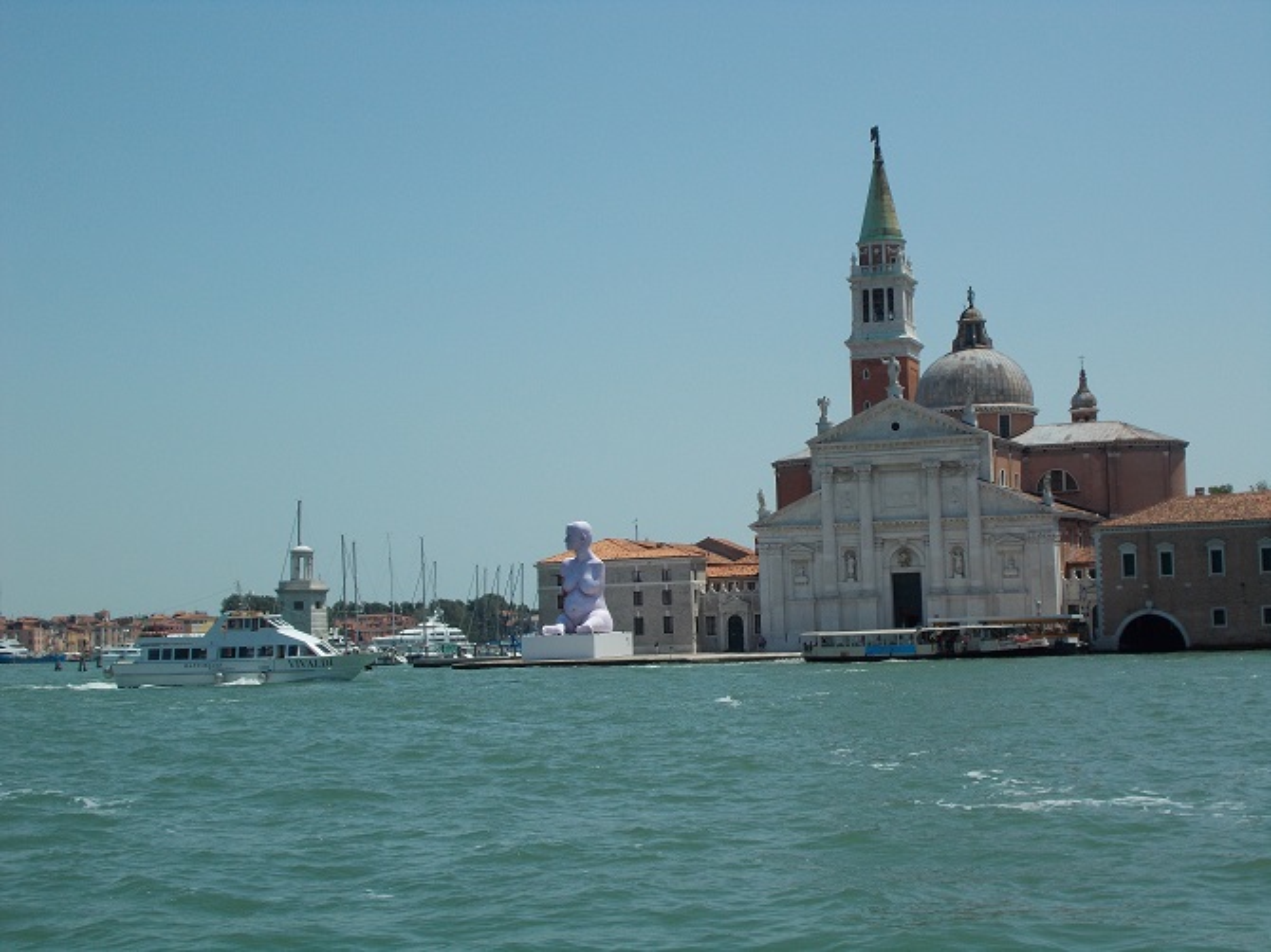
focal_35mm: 66
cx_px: 636
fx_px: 2422
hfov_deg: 29.4
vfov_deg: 22.2
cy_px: 476
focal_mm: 11.8
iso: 80
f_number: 5.3
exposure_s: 1/800
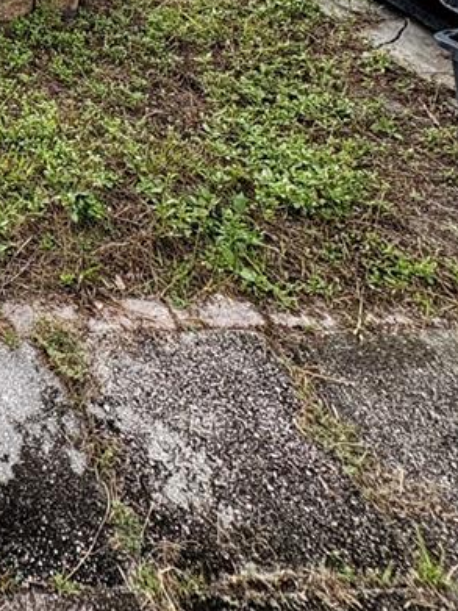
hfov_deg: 27.1
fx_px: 759
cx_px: -167
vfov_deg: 29.9
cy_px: -263
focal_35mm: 43
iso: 64
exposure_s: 1/479
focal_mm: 2.22
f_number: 2.2
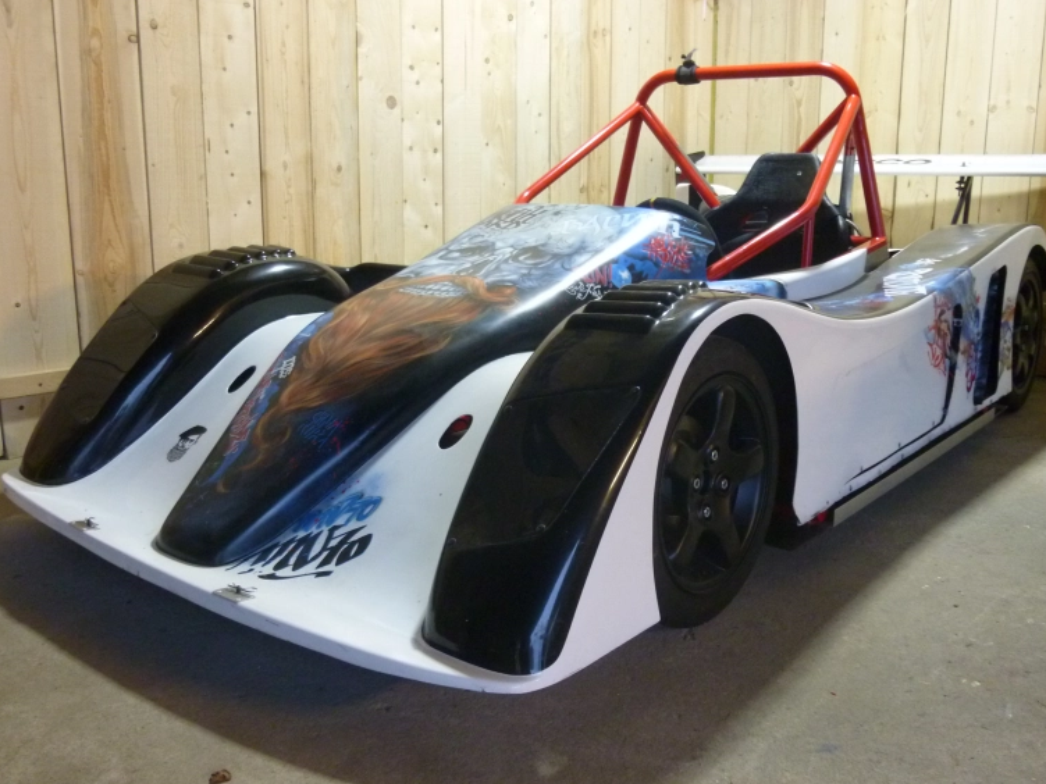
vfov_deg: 42.9
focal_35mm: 33
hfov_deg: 55.3
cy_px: 382
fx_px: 997
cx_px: 542
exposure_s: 1/8
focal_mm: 5.6
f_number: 3.4
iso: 400
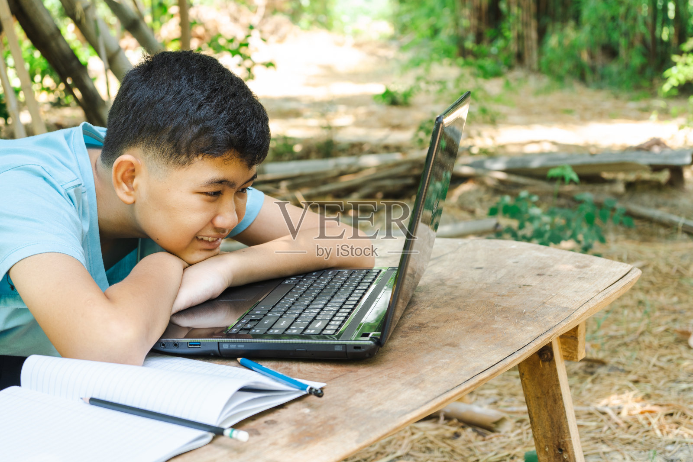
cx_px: 346
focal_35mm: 60
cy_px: 231
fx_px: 1155
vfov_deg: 22.6
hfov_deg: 33.4
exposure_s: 1/100
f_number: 5.6
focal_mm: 60
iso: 400
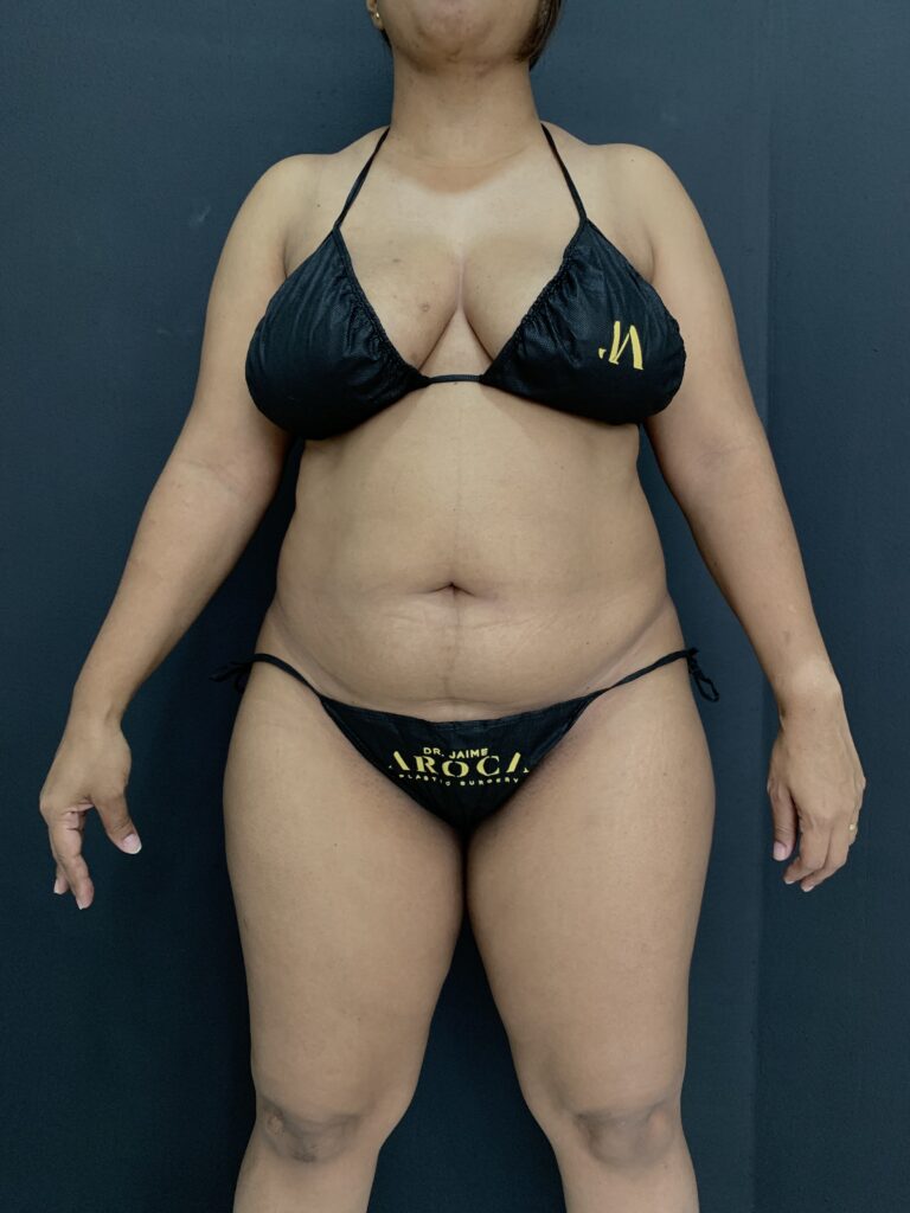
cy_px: 606
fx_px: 911
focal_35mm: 26
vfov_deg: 67.3
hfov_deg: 53.1
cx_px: 455
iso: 125
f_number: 1.8
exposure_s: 1/60
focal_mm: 4.25
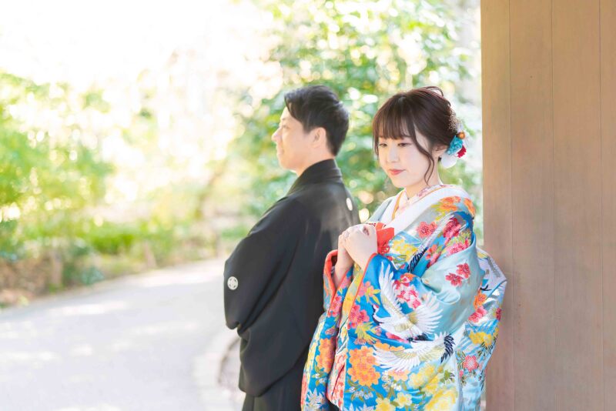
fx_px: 856
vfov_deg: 27.0
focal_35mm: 50
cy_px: 206
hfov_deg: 39.6
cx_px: 308
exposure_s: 1/60
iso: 400
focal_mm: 50
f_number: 1.4
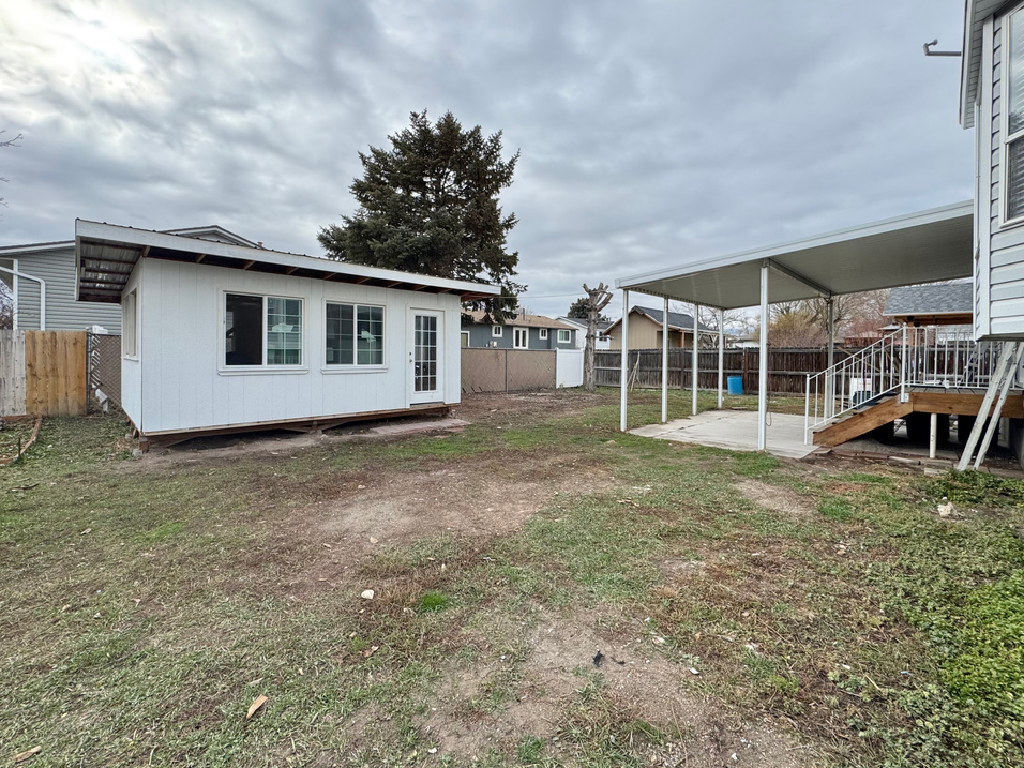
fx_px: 444
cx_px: 521
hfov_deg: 98.2
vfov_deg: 81.6
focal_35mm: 15
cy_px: 358
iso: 50
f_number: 2.2
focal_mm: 2.22
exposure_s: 1/1094
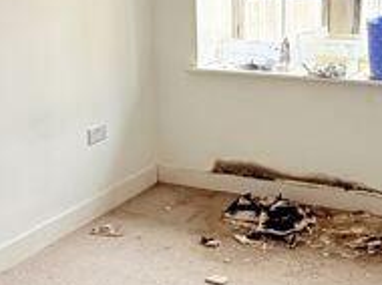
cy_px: 126
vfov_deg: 24.7
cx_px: 221
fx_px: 650
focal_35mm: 59
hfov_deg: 32.7
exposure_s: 1/99
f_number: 2.2
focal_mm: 2.22
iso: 100
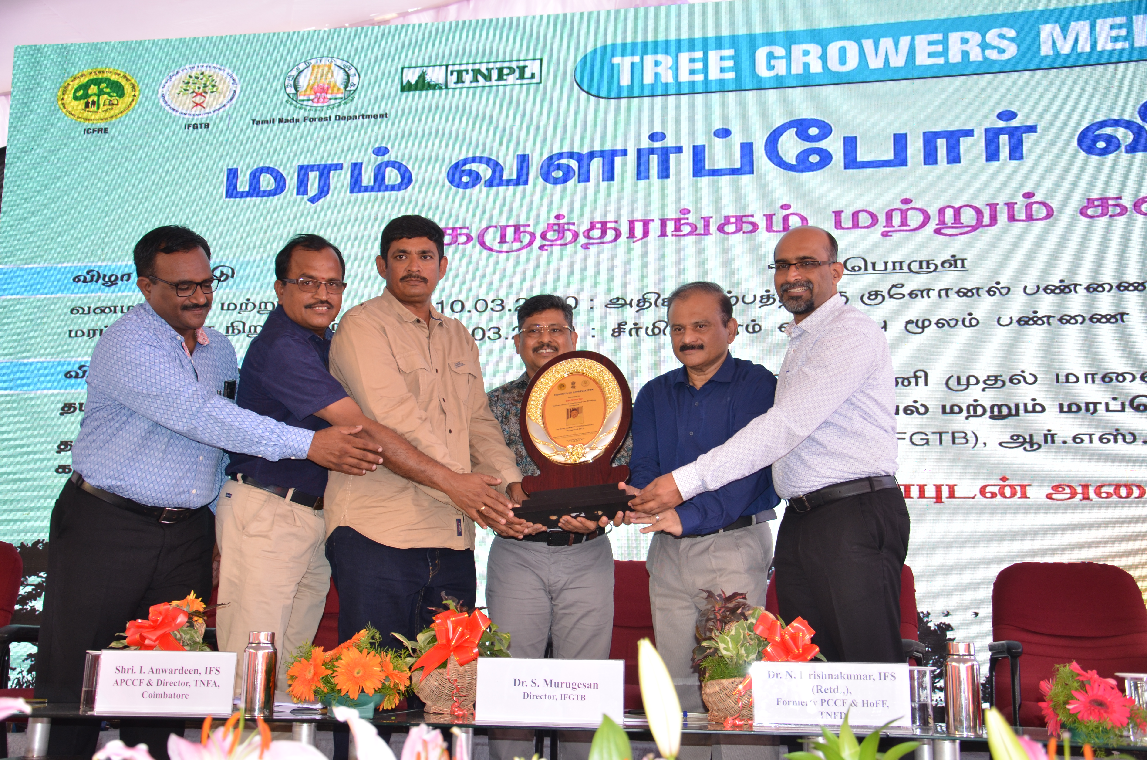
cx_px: 574
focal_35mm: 39
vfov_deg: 34.1
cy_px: 380
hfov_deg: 49.6
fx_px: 1240
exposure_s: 1/80
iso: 400
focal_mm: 26
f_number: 4
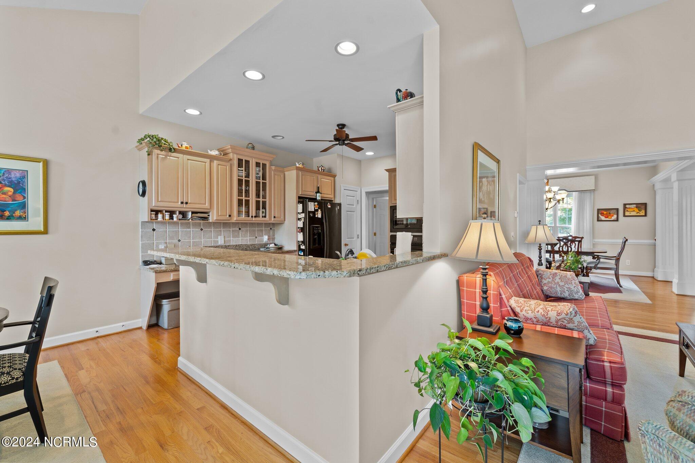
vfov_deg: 81.2
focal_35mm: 14
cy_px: 232
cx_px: 348
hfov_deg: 104.3
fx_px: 270
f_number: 8
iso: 400
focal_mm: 14
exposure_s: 1
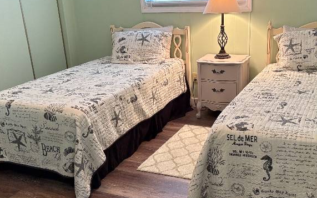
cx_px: 187
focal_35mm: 41
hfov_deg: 48.0
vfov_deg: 31.2
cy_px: 107
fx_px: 354
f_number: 1.6
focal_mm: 5.96
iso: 400
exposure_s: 1/60
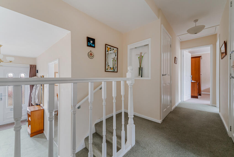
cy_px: 78
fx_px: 91
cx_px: 117
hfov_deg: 104.2
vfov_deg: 81.3
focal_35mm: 14
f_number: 8
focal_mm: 14
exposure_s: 1/60
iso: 320
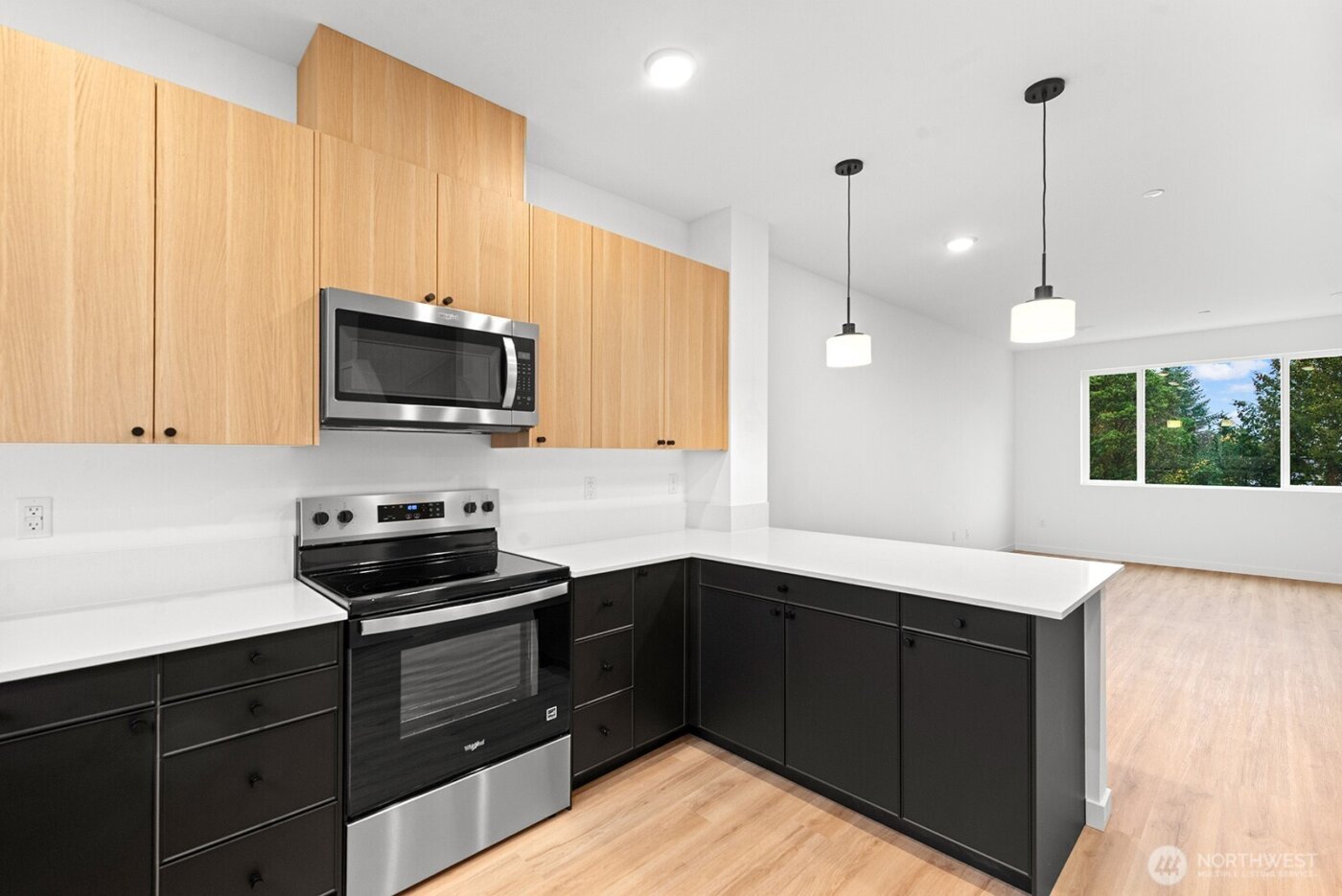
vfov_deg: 73.8
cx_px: 671
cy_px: 448
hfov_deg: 96.7
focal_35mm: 16
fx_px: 597
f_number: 6.3
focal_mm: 16
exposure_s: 1/10
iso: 640
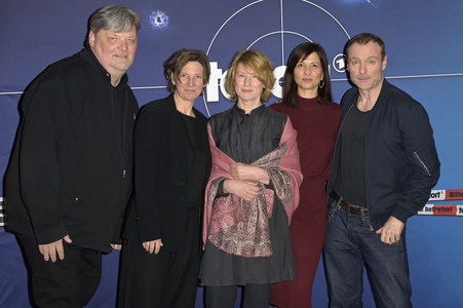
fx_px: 643
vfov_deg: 27.0
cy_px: 154
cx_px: 232
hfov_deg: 39.6
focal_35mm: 50
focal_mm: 50
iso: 640
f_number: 5.6
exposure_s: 1/250
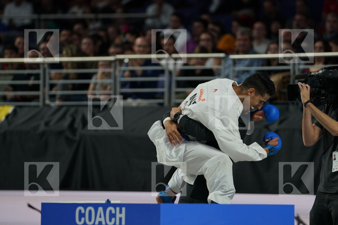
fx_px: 2816
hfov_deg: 6.9
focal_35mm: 300
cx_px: 169
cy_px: 112
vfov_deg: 4.6
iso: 1250
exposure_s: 1/1000
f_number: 2.8
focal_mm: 200
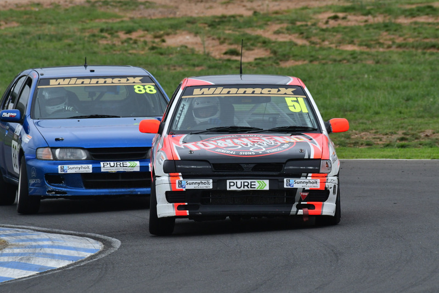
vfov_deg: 1.8
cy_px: 146
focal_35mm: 750
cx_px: 220
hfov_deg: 2.7
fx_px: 9149
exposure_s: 1/640
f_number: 11
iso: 800
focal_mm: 500
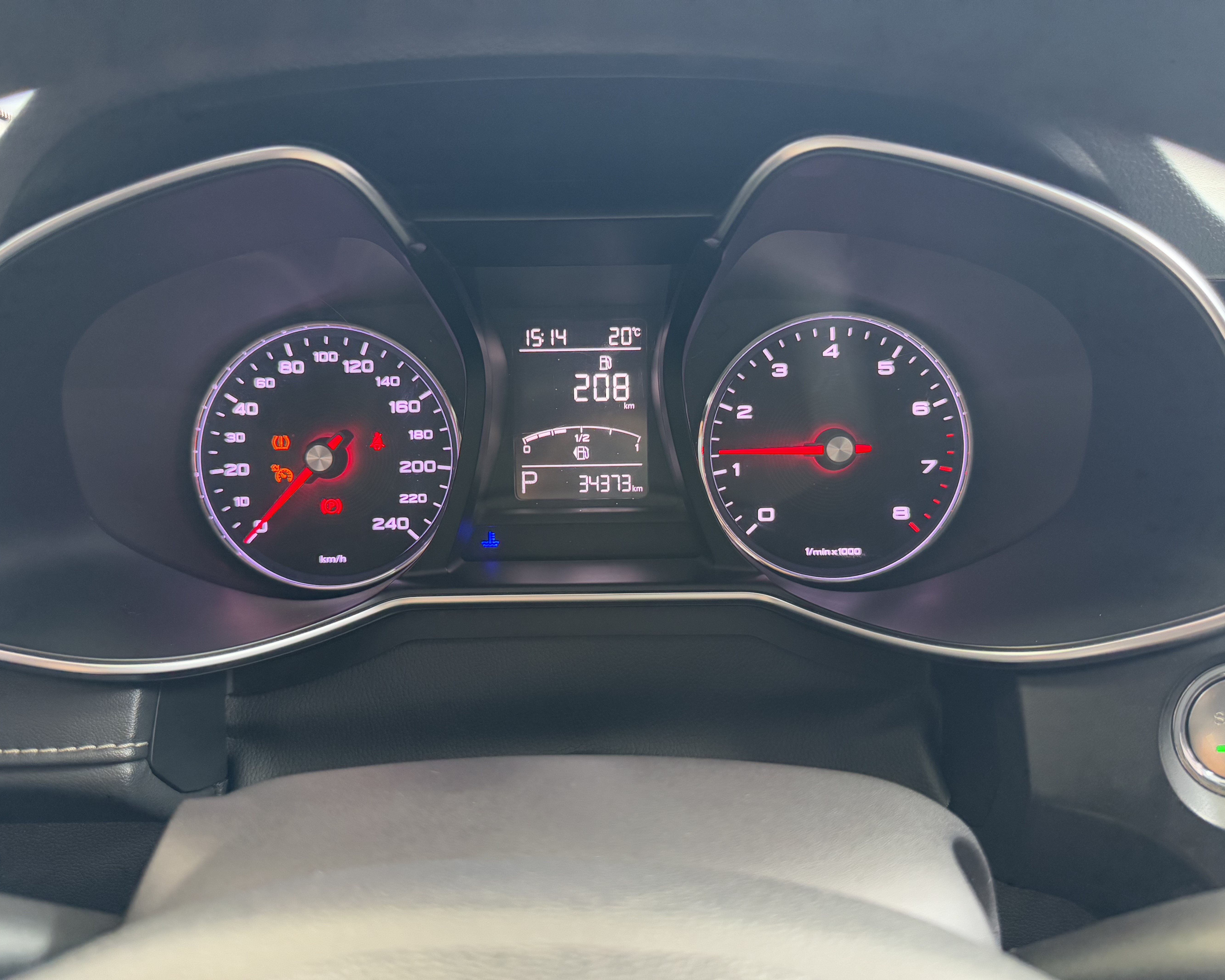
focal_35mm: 25
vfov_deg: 56.8
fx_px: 906
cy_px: 490
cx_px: 596
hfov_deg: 68.1
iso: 640
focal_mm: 6.76
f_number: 1.78
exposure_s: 1/60
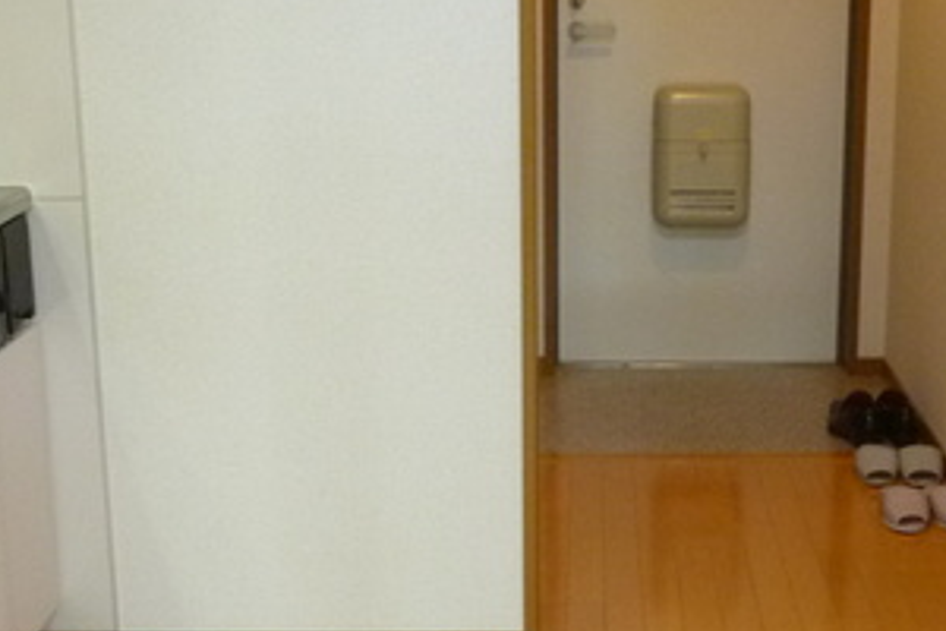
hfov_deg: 29.6
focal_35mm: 68
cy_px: 418
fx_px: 1787
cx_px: 580
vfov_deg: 20.0
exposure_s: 1/40
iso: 400
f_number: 3.1
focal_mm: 5
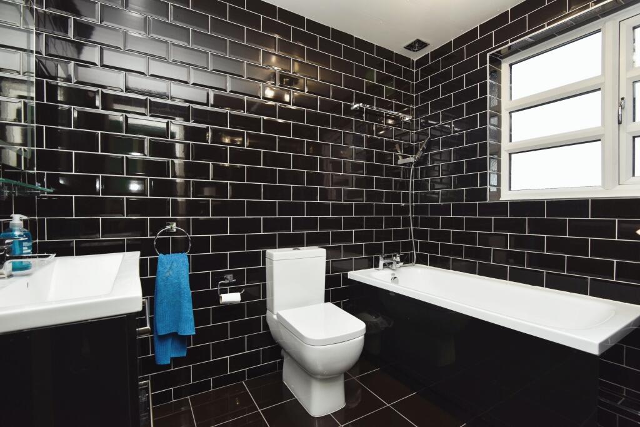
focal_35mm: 16
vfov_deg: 73.8
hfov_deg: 96.7
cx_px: 320
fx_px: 284
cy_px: 214
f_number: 6.3
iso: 500
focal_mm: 16
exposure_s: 1/25
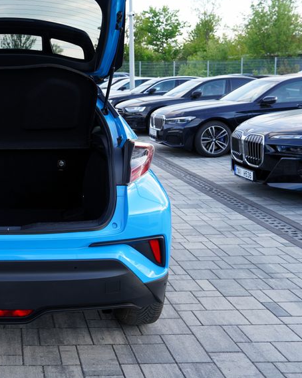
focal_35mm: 44
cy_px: 153
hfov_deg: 31.7
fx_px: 492
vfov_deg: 41.8
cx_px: 4
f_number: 4.5
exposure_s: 1/80
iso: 100
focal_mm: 26
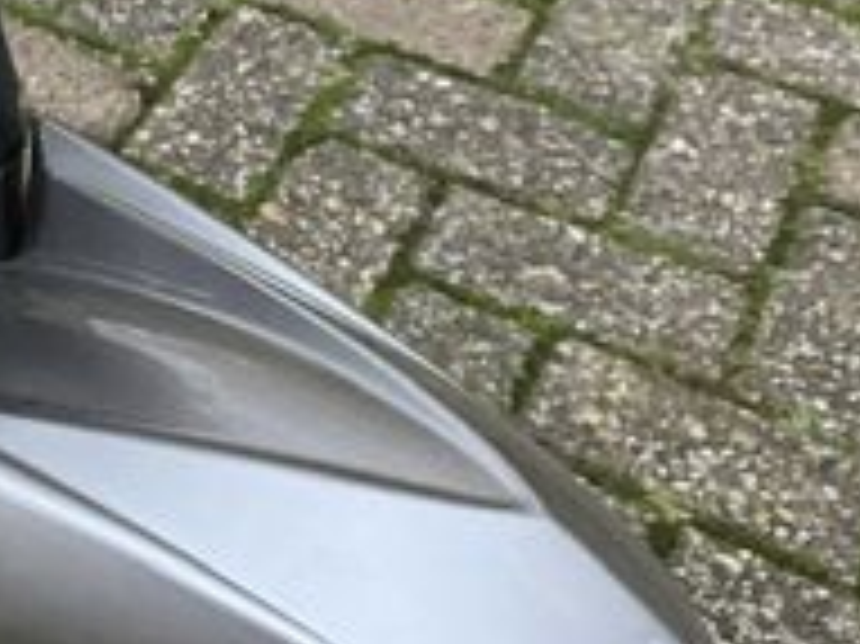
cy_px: -356
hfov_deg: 19.0
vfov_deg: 14.5
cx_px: -329
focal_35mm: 94
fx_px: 2334
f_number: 1.8
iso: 320
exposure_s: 1/60
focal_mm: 3.99
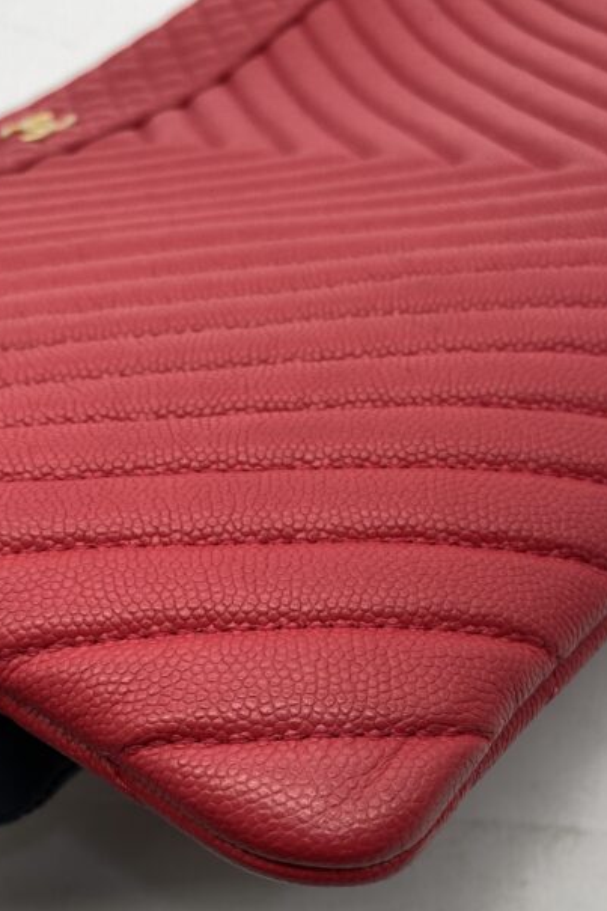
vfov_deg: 42.3
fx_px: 1113
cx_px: 315
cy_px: 744
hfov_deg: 30.5
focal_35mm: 44
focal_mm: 4.25
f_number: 1.8
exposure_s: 1/100
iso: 40
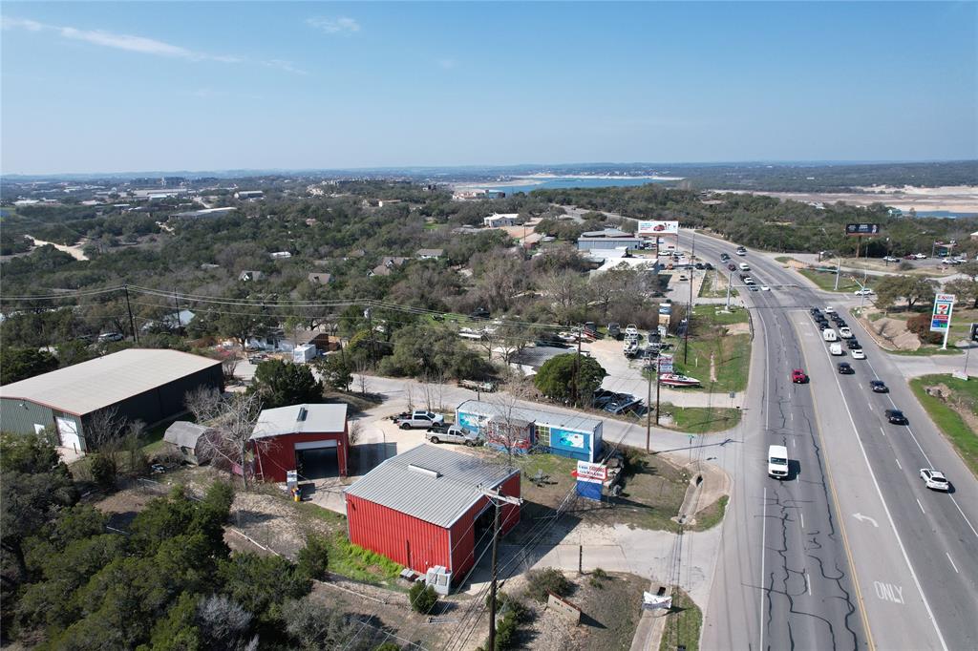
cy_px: 326
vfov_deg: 57.2
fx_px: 597
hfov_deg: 78.6
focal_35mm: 22
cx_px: 489
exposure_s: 1/2000
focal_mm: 8.38
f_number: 2.8
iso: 110
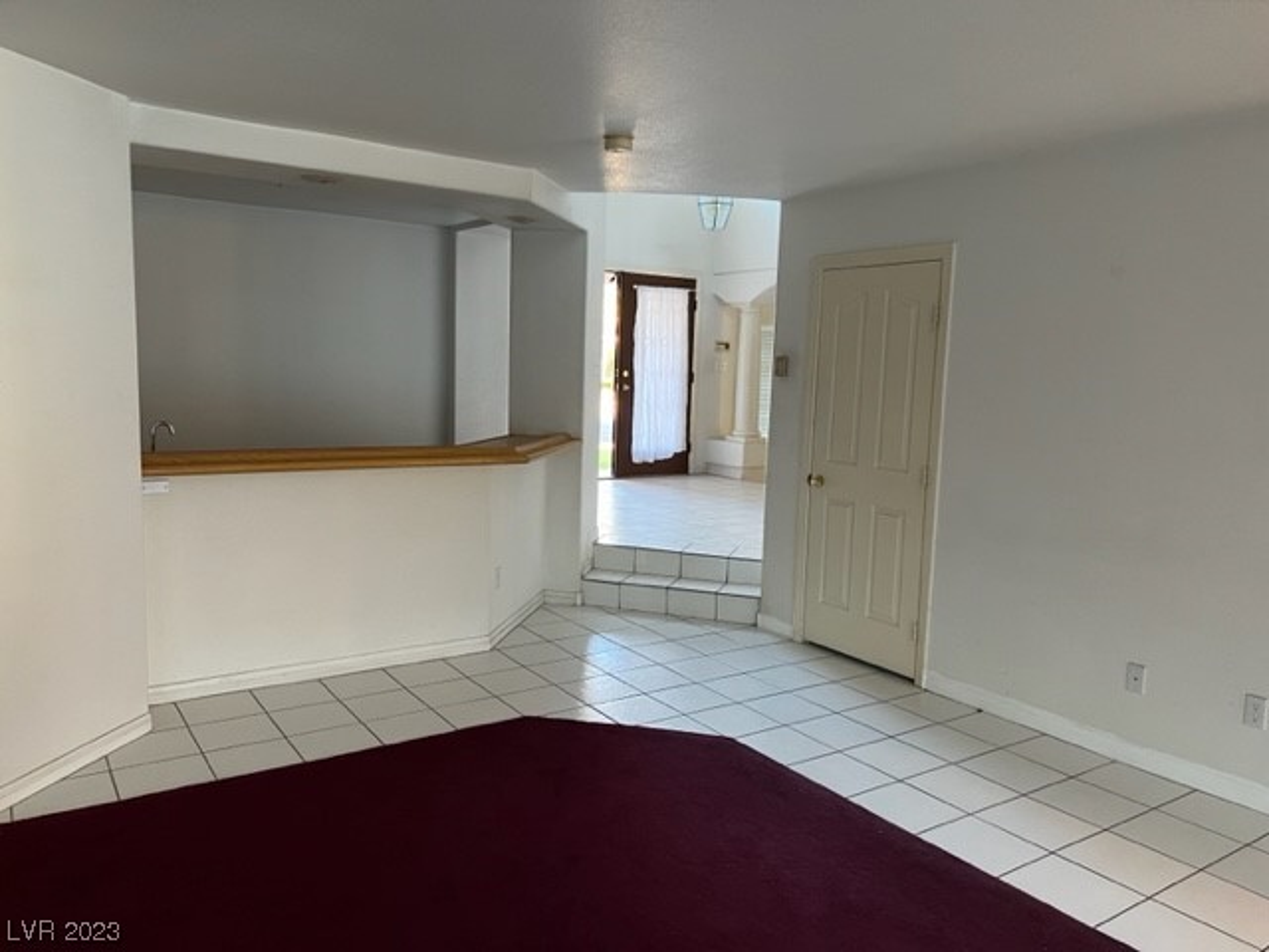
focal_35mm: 26
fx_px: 953
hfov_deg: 67.3
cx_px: 634
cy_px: 476
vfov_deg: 53.1
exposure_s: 1/60
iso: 160
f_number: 1.5
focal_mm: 5.7
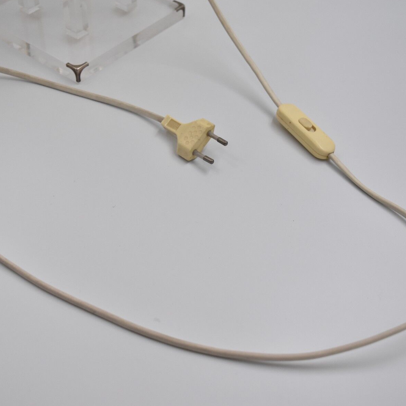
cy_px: 202
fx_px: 592
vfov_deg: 37.8
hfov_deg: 37.8
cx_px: 185
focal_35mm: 45
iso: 1250
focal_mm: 23
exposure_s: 1/3200
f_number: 4.5
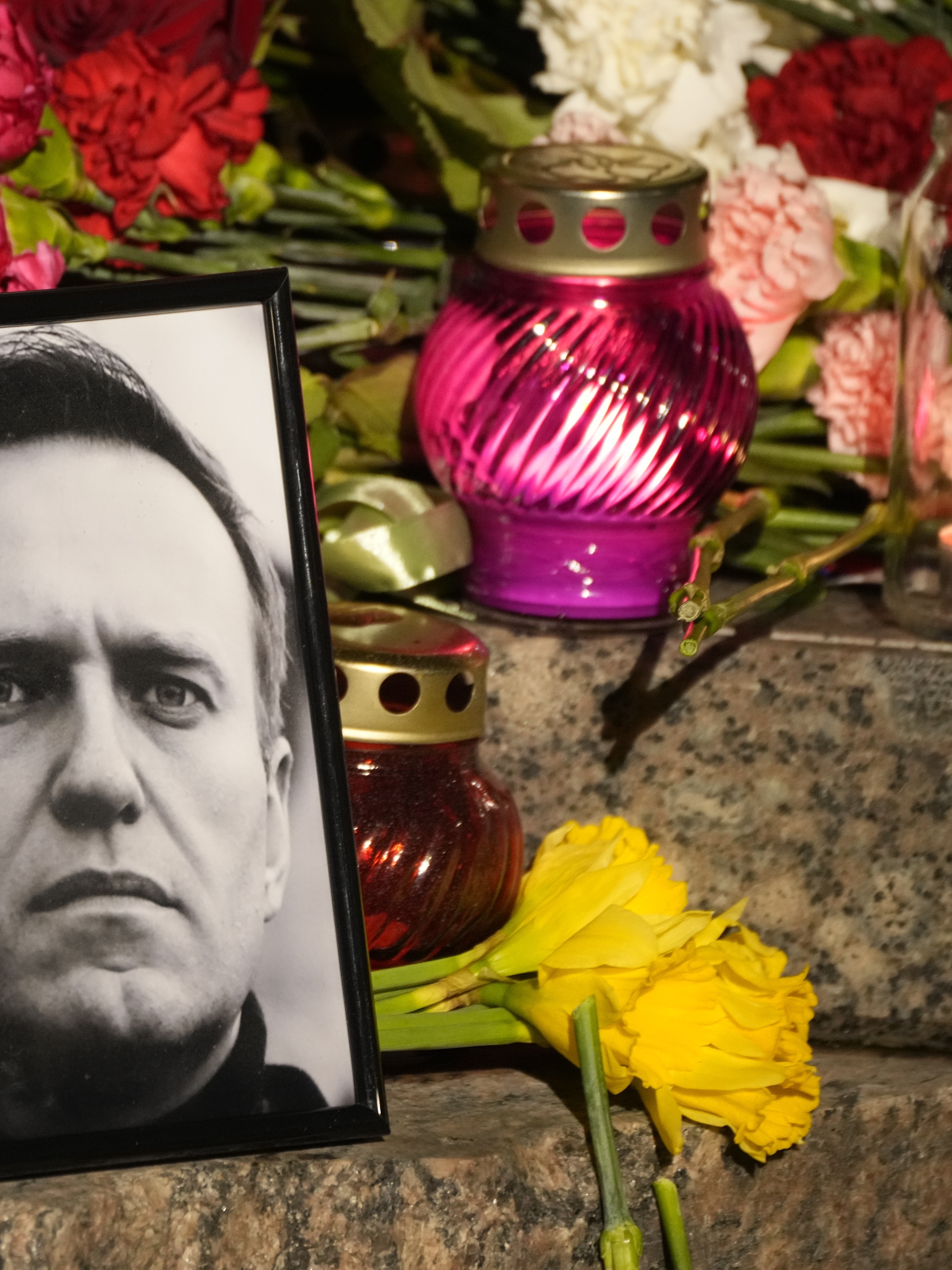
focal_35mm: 419
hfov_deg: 3.5
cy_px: 635
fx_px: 15363
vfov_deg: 4.7
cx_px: 136
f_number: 6.3
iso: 3200
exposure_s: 1/30
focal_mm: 290
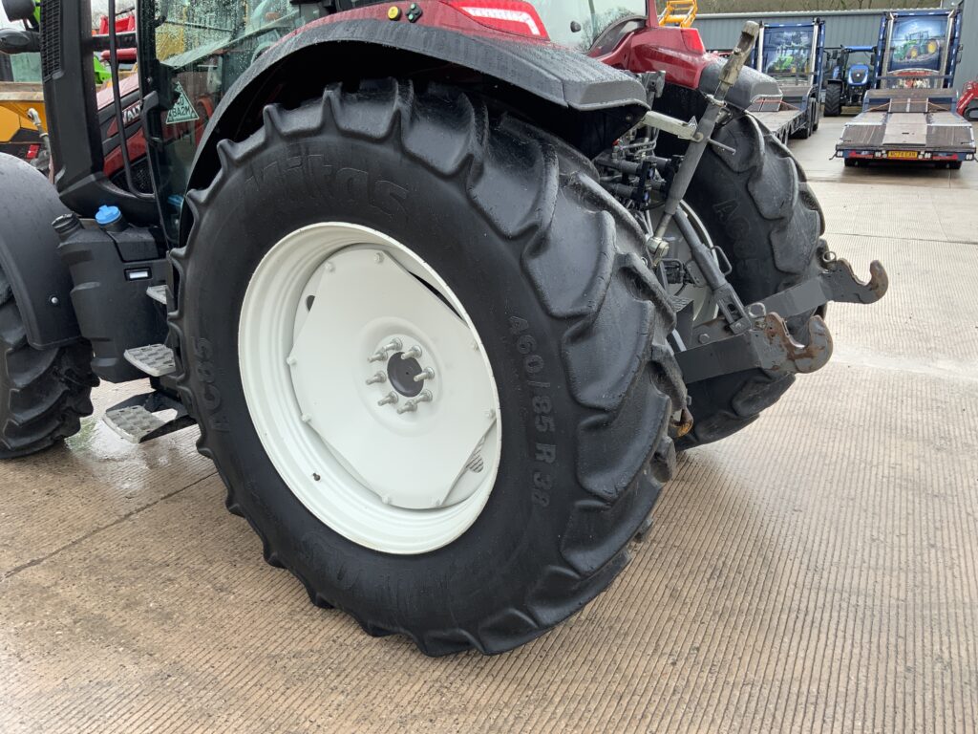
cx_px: 489
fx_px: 819
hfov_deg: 61.7
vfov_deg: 48.2
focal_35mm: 29
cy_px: 367
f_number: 1.8
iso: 16
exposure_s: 1/169
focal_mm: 3
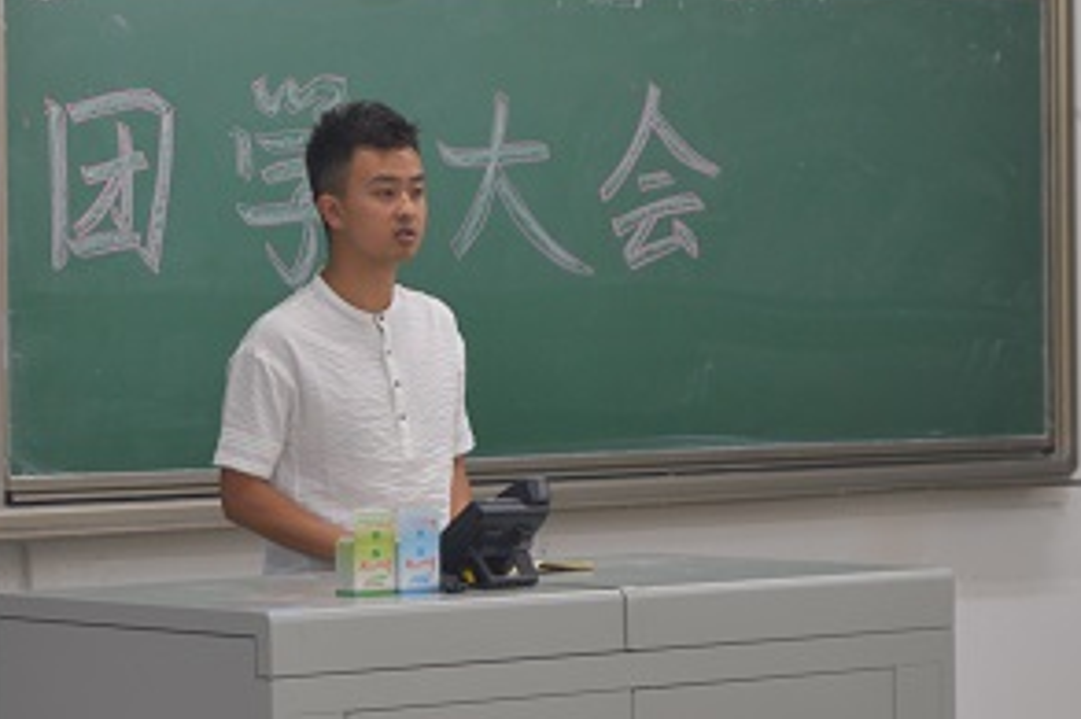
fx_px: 4802
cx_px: -7
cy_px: 398
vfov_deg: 8.6
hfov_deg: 12.7
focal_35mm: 160
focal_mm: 52
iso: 400
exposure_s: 1/20
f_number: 5.6
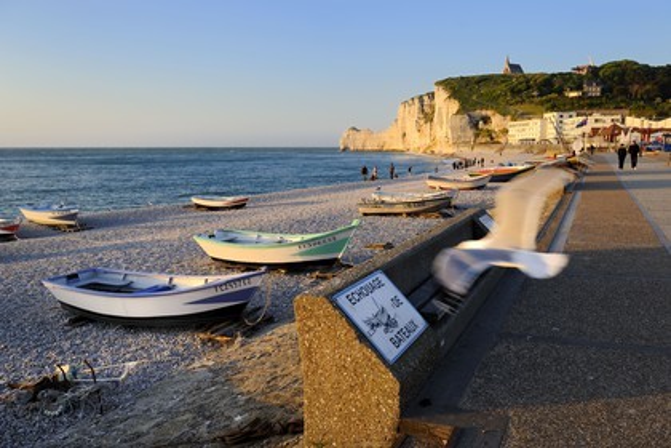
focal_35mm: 32
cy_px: 224
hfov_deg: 58.7
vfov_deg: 41.1
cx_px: 336
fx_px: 596
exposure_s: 1/160
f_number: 5.6
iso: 200
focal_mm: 32
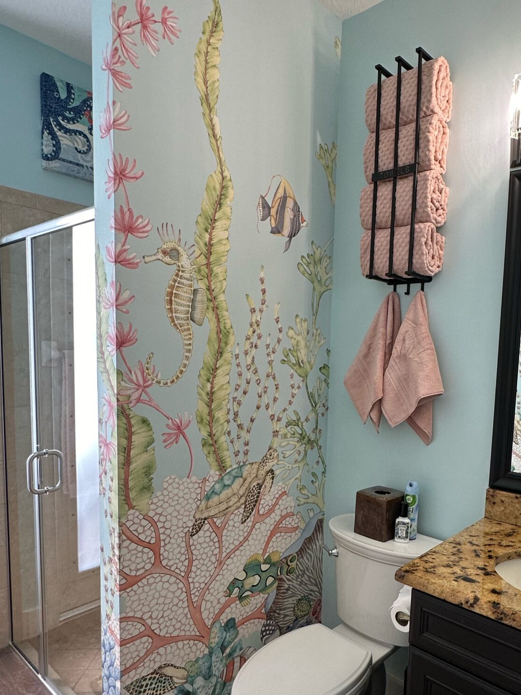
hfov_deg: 55.1
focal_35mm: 24
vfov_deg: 71.2
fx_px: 482
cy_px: 398
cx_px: 367
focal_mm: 2.22
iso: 100
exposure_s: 1/120
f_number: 2.2
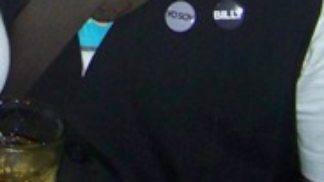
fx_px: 1177
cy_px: -166
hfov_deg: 15.1
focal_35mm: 137
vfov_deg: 8.5
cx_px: -62
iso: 200
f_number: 2.8
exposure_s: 1/30
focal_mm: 5.85
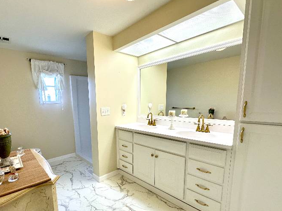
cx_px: 111
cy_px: 125
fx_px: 147
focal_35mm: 18
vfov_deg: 70.9
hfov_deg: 86.5
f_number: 2.2
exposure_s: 1/120
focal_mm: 2.22
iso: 80
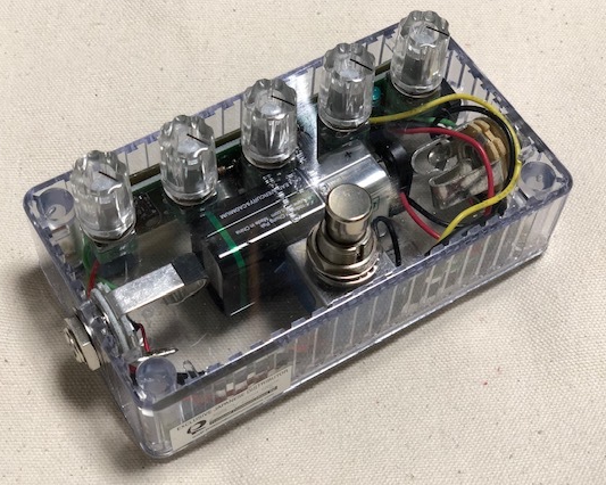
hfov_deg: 31.0
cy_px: 248
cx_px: 288
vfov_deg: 25.0
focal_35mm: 61
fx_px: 1094
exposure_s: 1/50
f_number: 2.4
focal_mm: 6
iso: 80
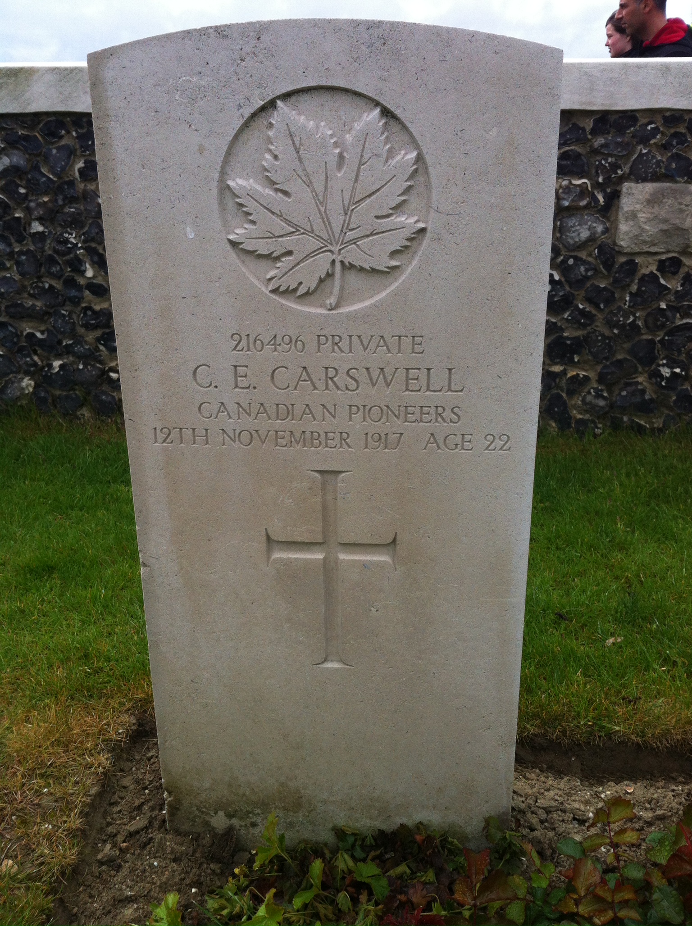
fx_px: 935
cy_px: 463
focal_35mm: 35
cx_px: 346
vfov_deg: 52.7
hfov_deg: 40.6
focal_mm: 3.85
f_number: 2.8
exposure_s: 1/1207
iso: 80
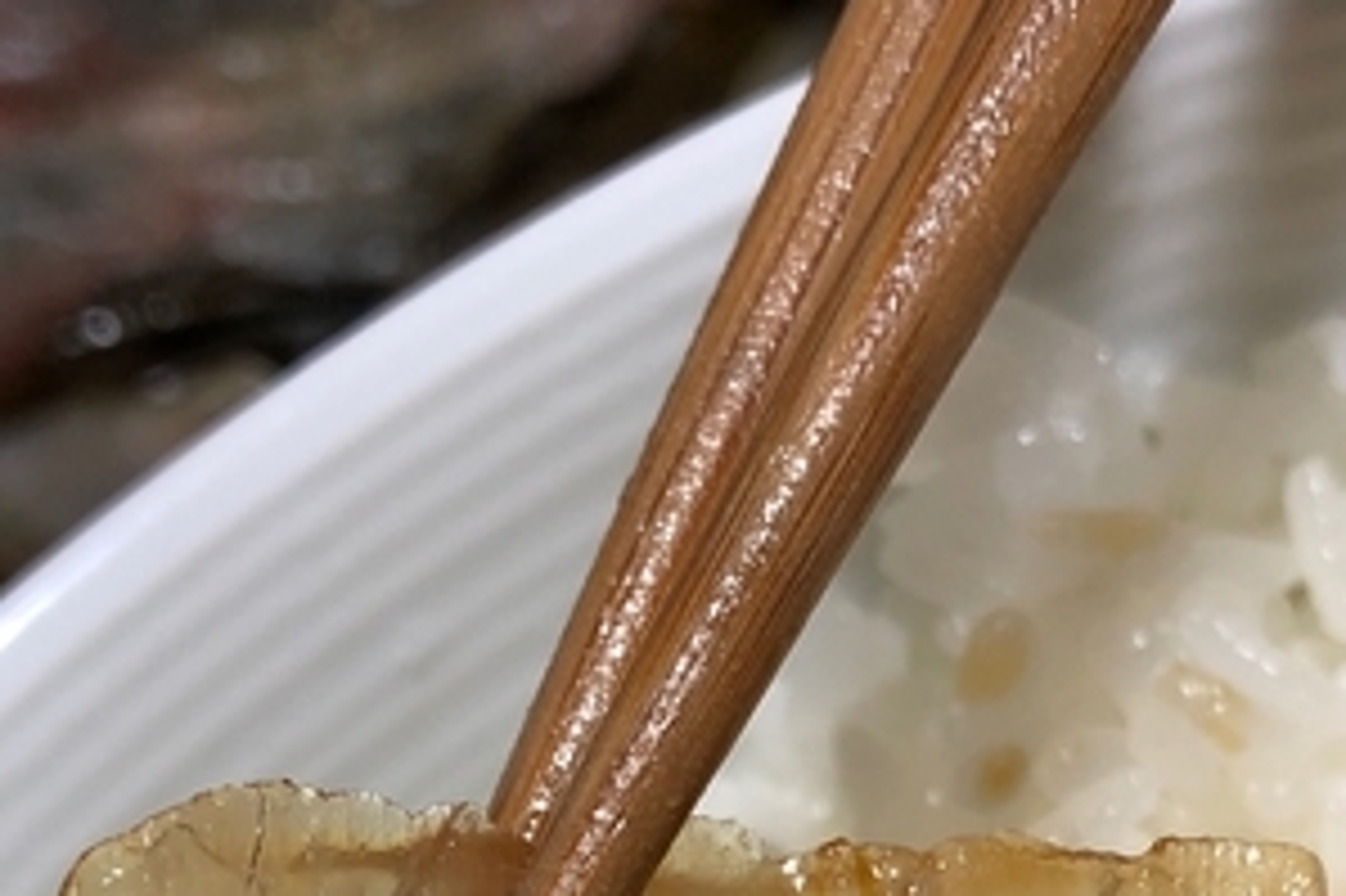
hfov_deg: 25.9
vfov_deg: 16.3
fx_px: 2915
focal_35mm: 78
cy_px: 1243
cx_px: 860
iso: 32
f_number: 1.8
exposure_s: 1/33
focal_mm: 4
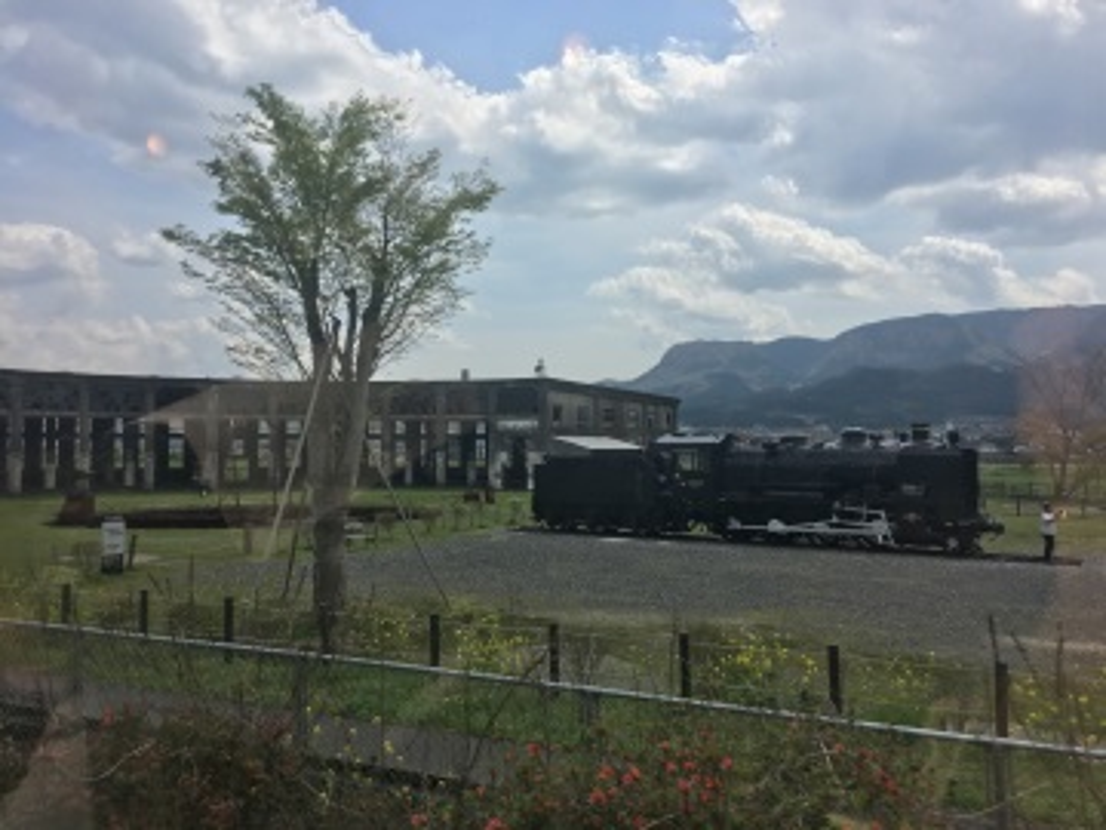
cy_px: 415
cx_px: 553
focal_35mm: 29
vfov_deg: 48.2
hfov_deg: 61.7
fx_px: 927
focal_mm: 4.15
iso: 25
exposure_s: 1/864
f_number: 2.2
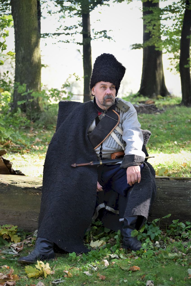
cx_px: 96
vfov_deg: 19.5
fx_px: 836
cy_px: 143
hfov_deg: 13.0
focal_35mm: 105
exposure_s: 1/500
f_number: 4.2
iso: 1600
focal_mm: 70
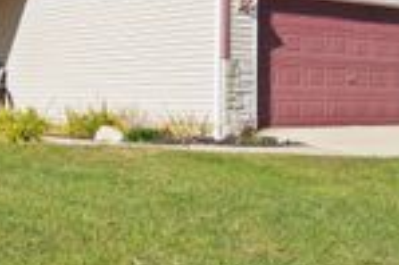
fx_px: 650
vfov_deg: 20.8
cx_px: 70
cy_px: -88
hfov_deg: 33.0
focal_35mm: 59
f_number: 10
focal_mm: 17.5
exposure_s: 1/60
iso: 250
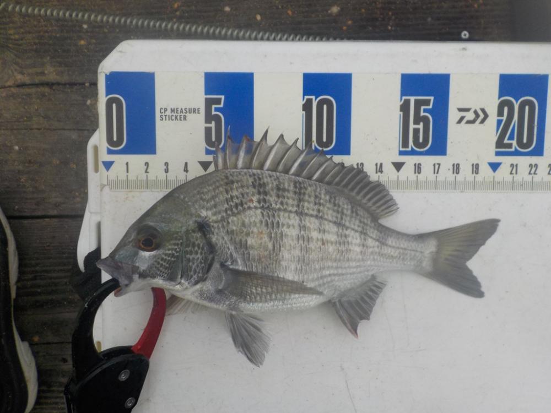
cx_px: 276
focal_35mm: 30
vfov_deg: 46.8
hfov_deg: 60.0
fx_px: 478
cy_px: 206
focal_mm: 4.1
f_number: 3.3
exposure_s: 1/1250
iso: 125
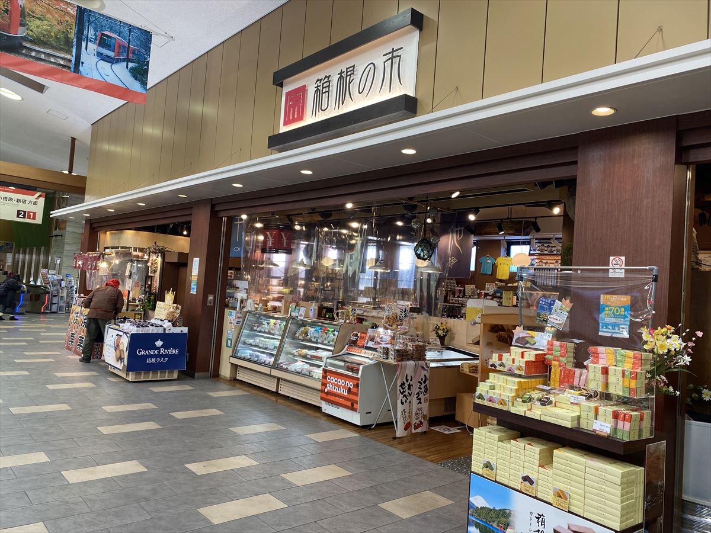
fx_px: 534
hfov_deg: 67.3
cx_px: 356
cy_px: 266
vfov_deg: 53.1
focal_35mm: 26
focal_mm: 4.25
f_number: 1.8
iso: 100
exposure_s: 1/100
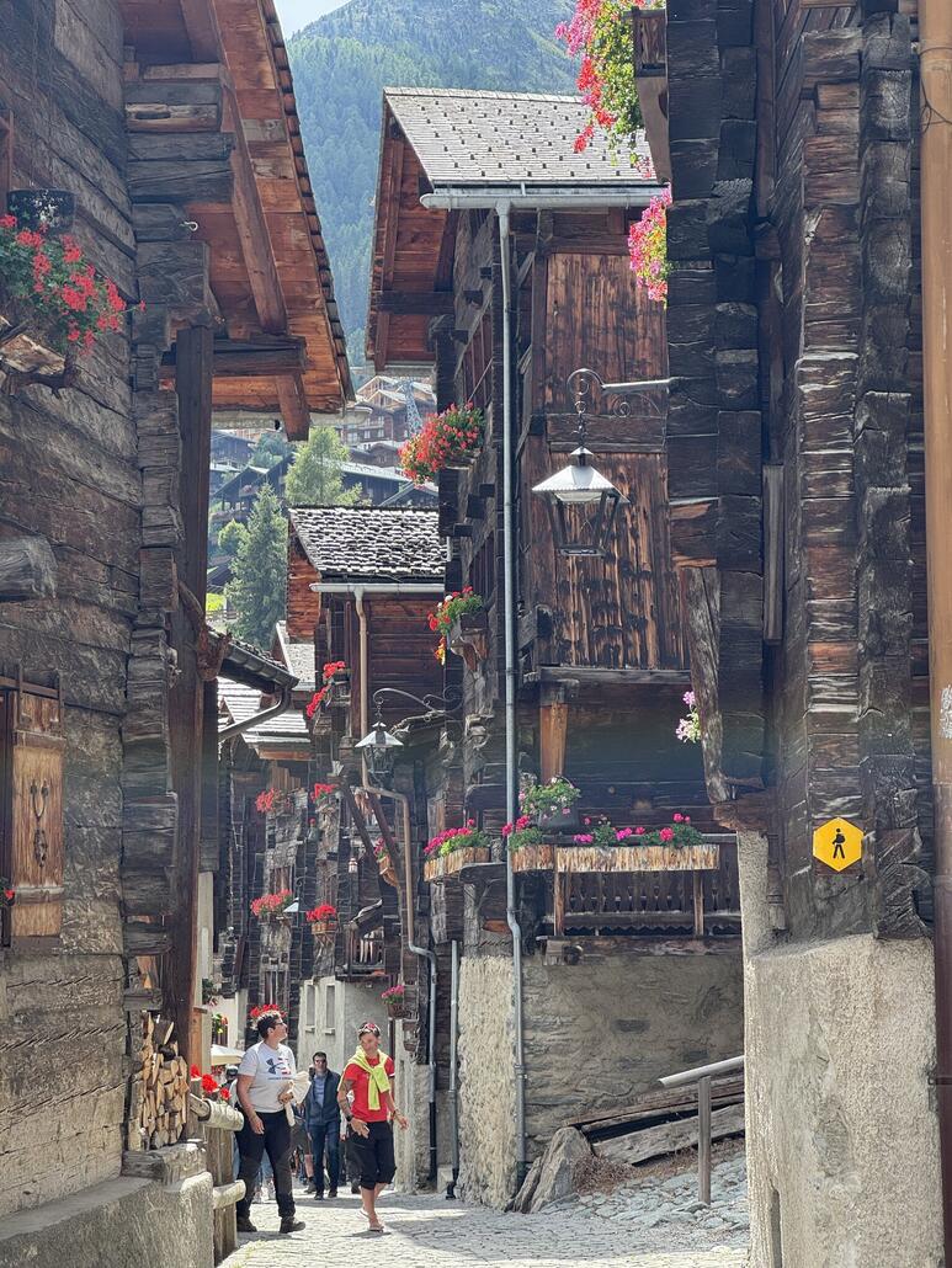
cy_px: 634
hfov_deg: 19.1
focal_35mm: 77
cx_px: 476
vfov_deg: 25.3
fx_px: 2822
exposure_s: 1/206
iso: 25
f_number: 2.8
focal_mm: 9
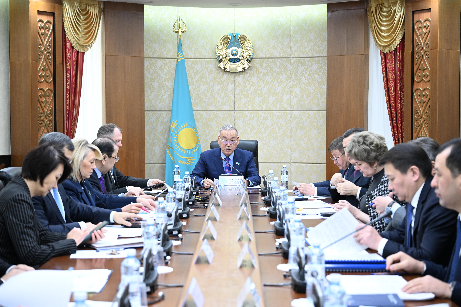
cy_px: 154
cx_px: 230
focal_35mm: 62
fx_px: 794
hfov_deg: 32.4
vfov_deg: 21.9
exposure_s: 1/200
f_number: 3.5
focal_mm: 62
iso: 1600
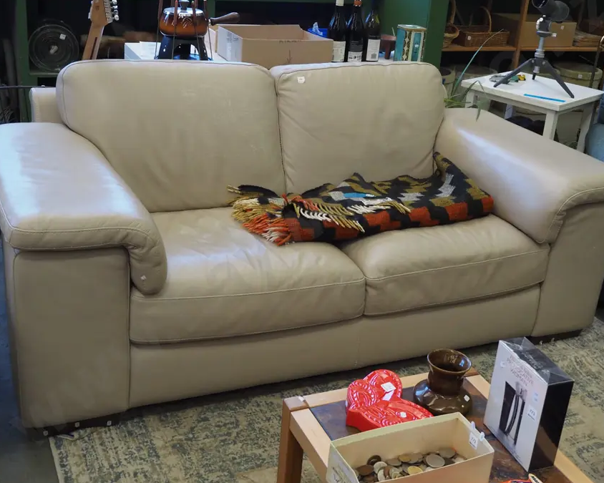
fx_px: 804
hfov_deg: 41.2
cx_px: 311
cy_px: 218
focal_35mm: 45
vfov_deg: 33.4
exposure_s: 1/160
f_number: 5.6
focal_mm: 19
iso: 1600
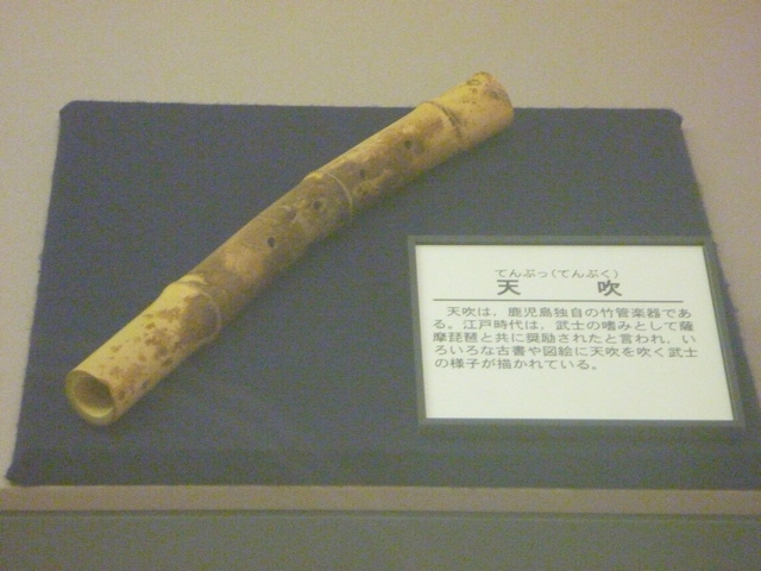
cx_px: 380
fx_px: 2638
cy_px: 286
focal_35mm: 120
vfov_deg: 12.3
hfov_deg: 16.4
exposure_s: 1/13
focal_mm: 21.3
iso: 1600
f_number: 5.8
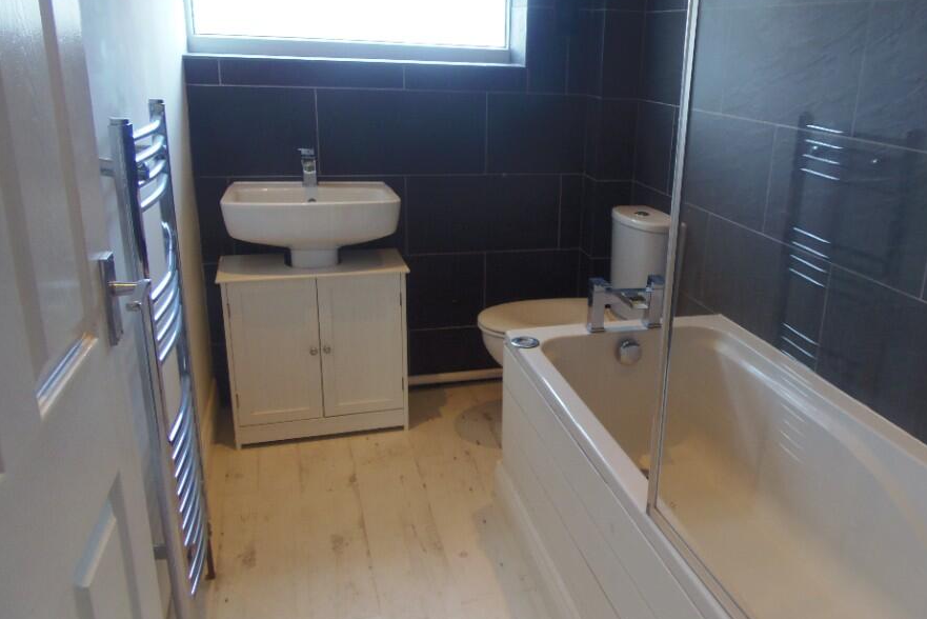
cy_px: 305
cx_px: 537
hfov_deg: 63.3
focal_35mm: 29
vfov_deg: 45.0
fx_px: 747
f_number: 2.9
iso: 125
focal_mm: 4.3
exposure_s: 1/30
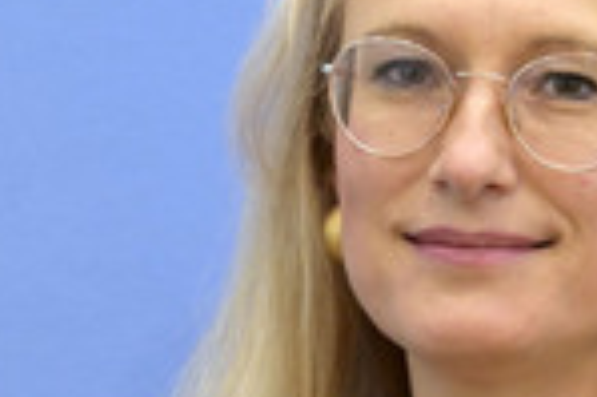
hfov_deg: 7.0
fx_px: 4903
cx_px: 491
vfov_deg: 4.6
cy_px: 321
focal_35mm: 296
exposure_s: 1/320
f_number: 5.6
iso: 5000
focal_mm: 98
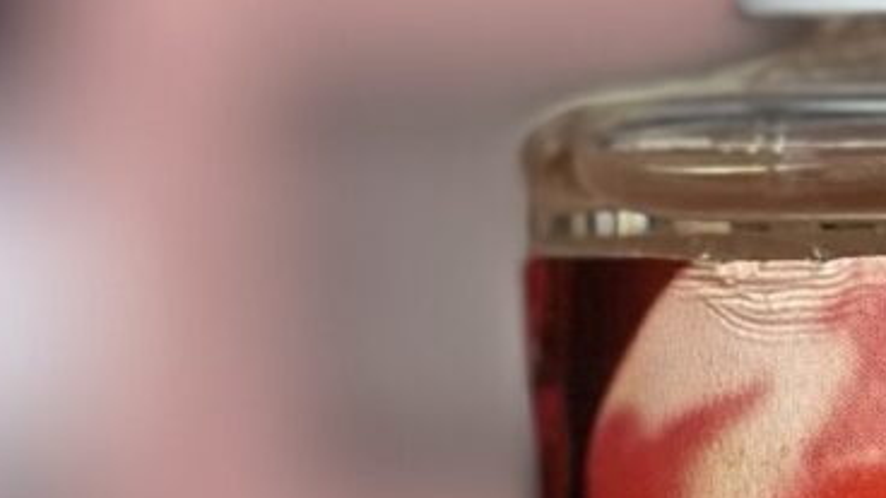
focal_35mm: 364
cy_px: 664
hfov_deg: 5.9
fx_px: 8552
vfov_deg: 3.3
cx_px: 1396
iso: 80
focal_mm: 6.86
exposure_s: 1/151
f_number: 1.78
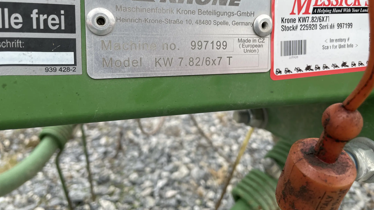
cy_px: 69
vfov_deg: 39.7
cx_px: 191
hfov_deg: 66.1
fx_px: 288
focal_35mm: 29
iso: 32
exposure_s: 1/296
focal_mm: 4.2
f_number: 1.6
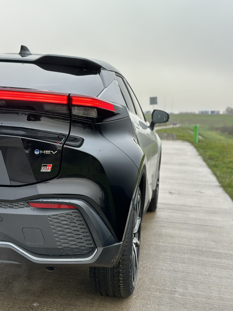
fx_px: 431
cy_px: 156
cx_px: 116
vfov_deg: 39.7
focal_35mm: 48
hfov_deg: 30.3
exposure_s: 1/197
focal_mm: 6.86
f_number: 1.78
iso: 100
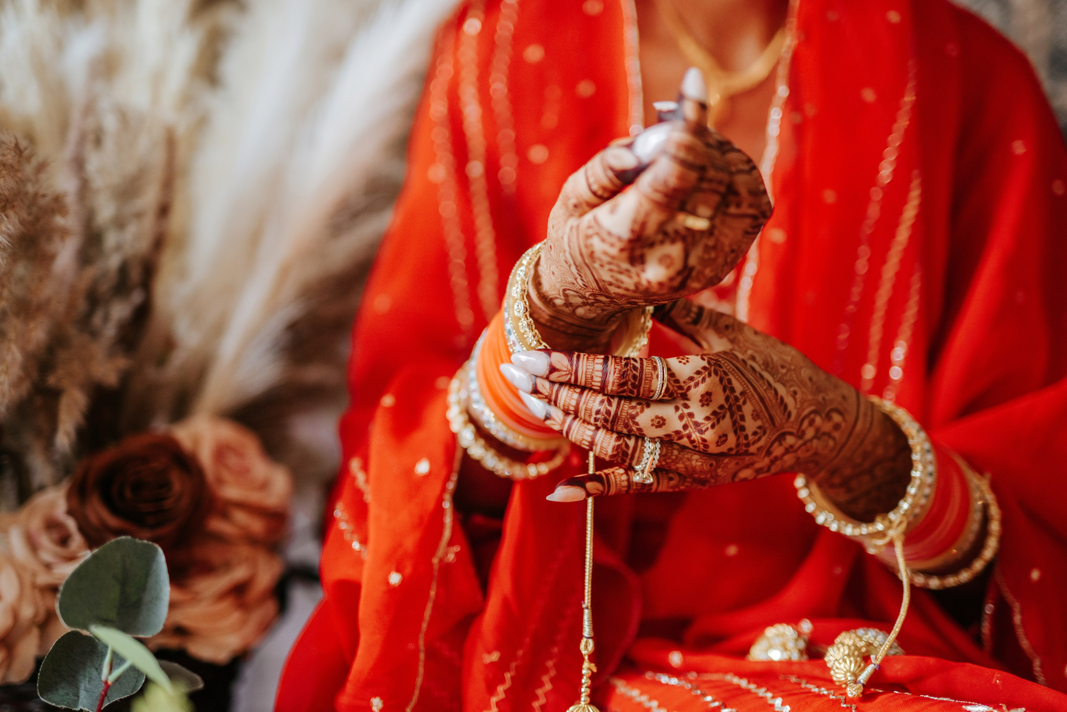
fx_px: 1482
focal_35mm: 50
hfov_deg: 39.6
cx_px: 534
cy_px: 356
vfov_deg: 27.0
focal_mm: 50
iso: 800
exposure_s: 1/160
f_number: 1.4
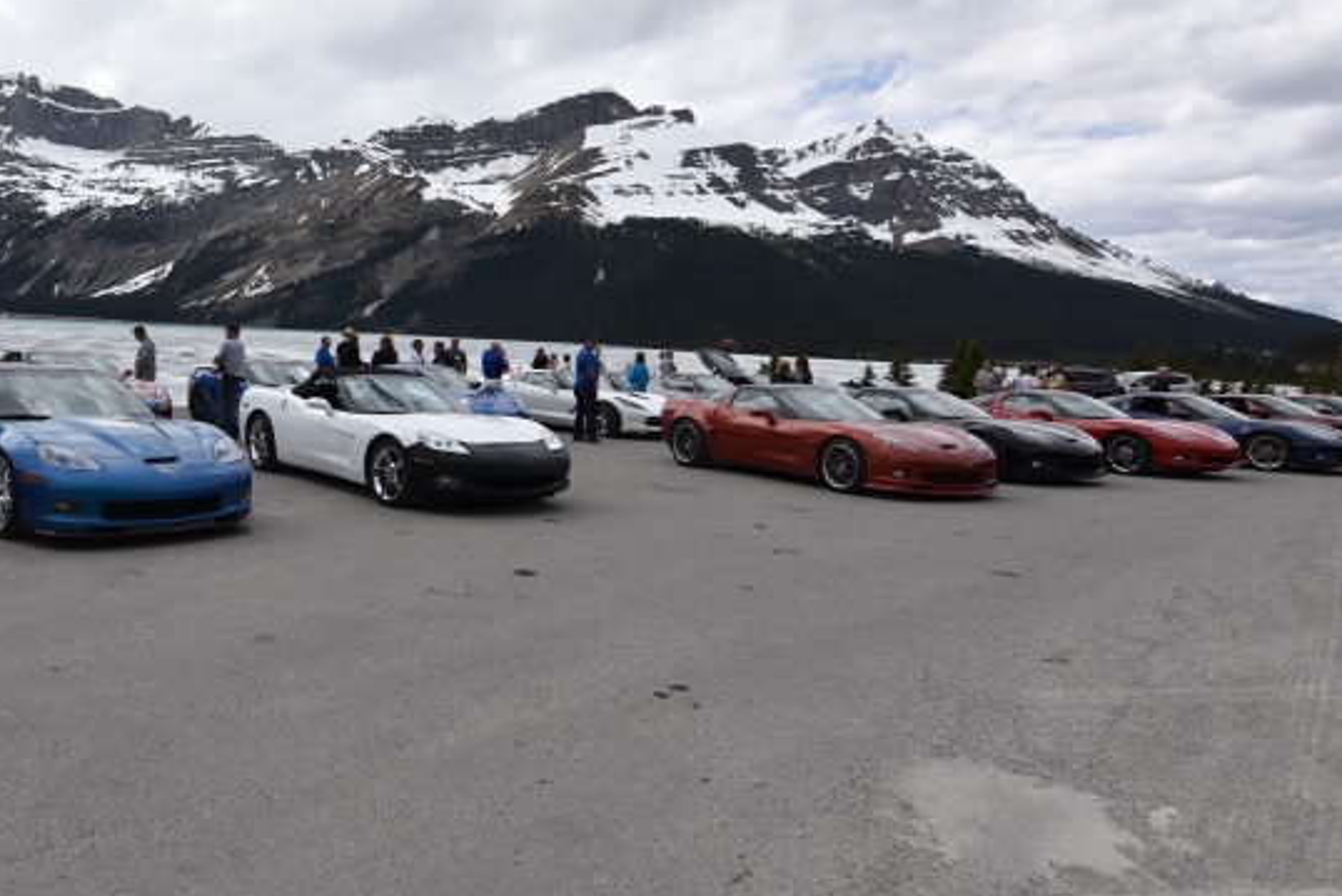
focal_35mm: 26
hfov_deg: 66.3
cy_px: 373
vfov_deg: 49.4
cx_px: 384
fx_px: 969
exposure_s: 1/640
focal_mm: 14
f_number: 7.1
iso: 100
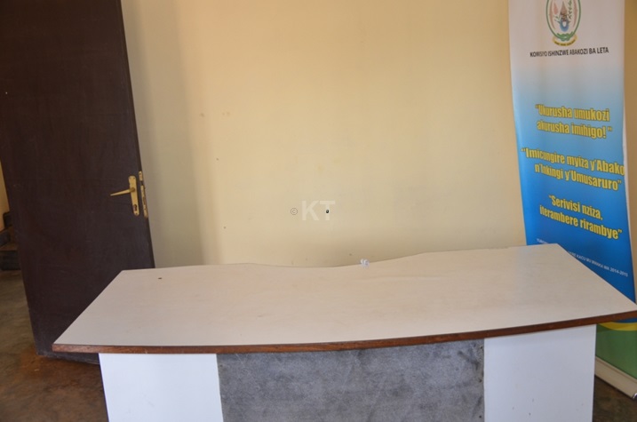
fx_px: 636
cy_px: 211
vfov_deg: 36.7
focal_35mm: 36
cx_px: 318
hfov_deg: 53.2
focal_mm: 24
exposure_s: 1/60
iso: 500
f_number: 3.8
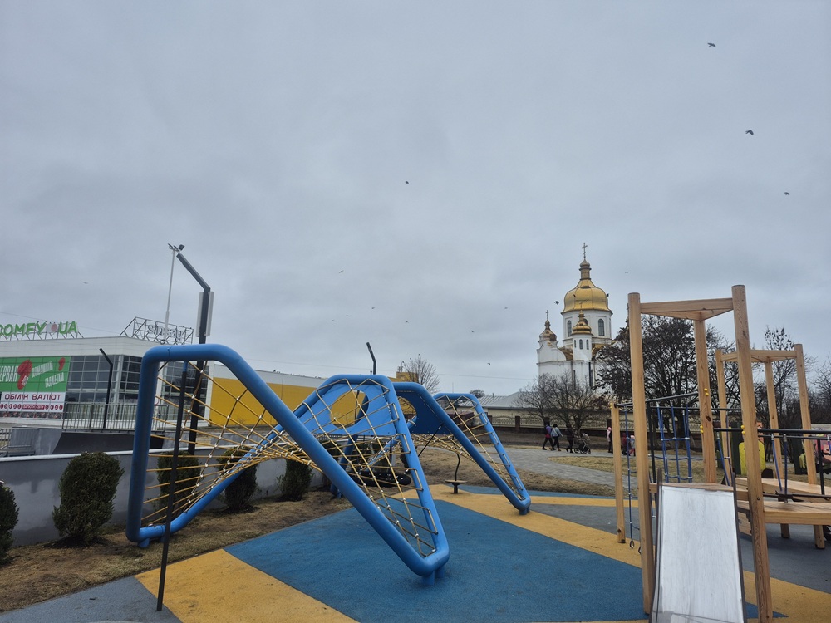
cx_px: 416
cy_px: 312
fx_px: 552
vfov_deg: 58.9
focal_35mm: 23
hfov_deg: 73.9
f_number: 1.8
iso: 25
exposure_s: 1/459
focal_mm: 5.4
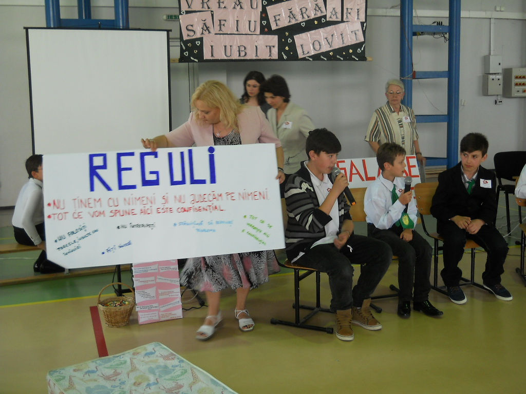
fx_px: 623
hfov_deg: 45.8
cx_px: 263
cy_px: 197
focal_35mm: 41
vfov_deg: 35.1
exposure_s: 1/30
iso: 100
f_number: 3.1
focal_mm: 6.72
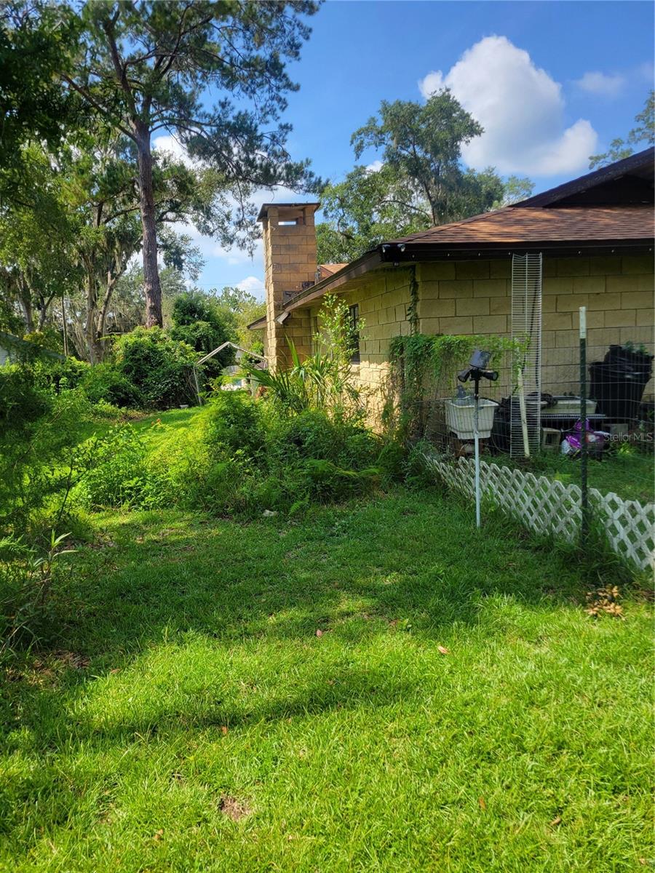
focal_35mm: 26
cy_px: 436
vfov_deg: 67.3
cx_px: 328
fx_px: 656
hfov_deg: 53.1
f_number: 1.8
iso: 40
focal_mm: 5.4
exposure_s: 1/1248
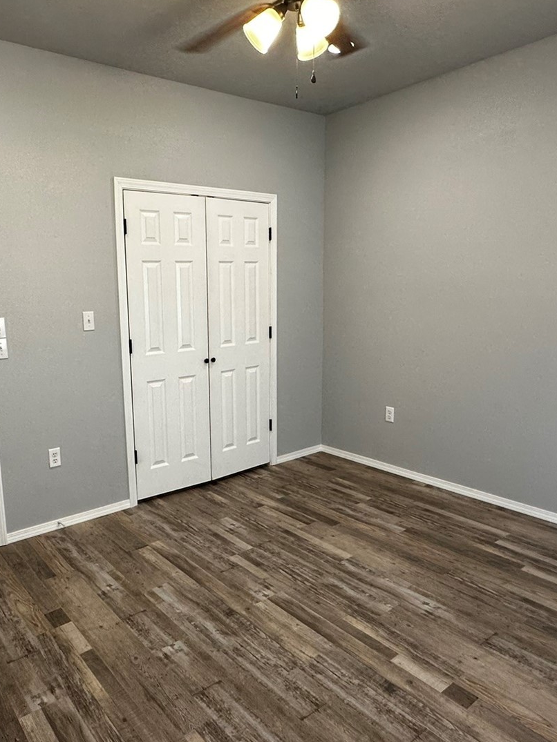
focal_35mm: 25
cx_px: 201
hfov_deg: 54.1
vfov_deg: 69.4
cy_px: 379
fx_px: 536
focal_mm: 2.22
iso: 200
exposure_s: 1/120
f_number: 2.2
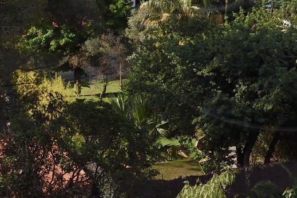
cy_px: -79
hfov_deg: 9.5
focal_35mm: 216
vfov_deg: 6.3
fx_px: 1780
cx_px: 291
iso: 200
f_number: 8
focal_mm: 70
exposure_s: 1/400
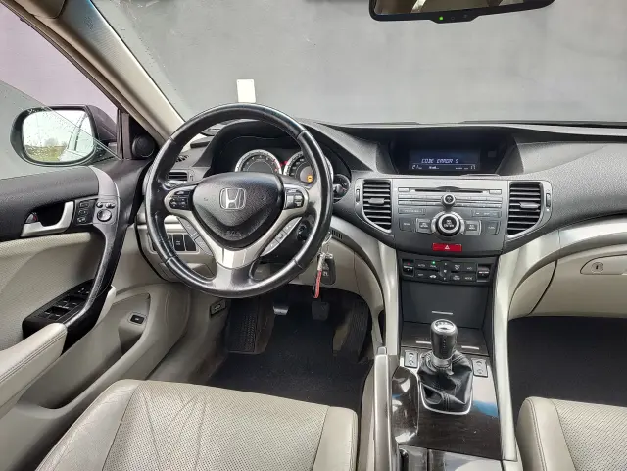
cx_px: 314
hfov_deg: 73.9
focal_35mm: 23
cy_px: 236
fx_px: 417
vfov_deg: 58.9
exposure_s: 1/100
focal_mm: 5.56
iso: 278
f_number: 1.8
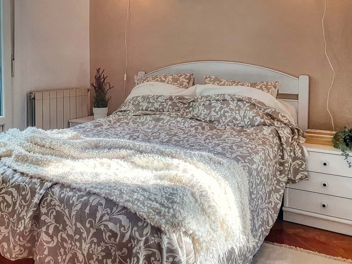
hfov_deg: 48.5
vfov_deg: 37.2
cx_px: 131
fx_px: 386
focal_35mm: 38
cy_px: 84
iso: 125
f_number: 2.4
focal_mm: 4.3
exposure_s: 1/100
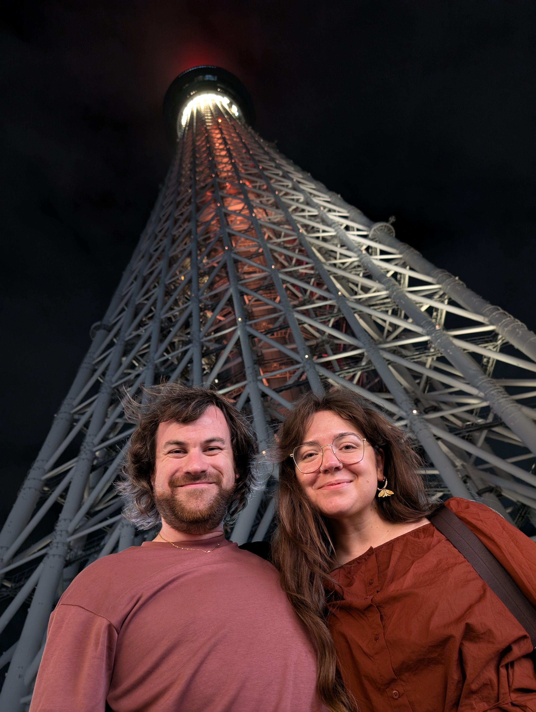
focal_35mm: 24
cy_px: 356
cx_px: 268
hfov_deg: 56.9
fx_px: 494
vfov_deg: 71.5
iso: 984
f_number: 1.68
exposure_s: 1/68.6
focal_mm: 6.9
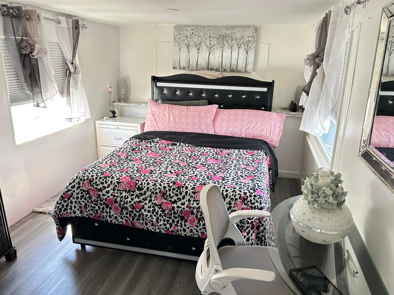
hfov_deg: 65.3
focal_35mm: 27
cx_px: 202
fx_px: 307
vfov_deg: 51.4
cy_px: 151
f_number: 1.5
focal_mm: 5.7
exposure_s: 1/60
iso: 250
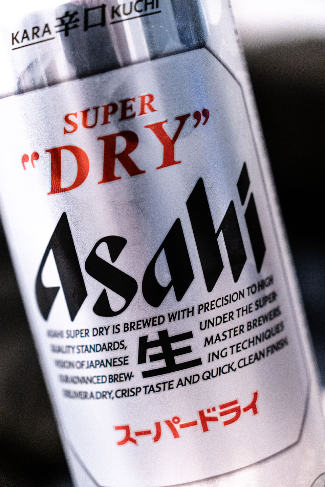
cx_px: 162
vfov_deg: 27.0
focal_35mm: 75
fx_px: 1016
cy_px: 244
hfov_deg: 18.2
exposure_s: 1/160
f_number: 2.8
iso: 4000
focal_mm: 50
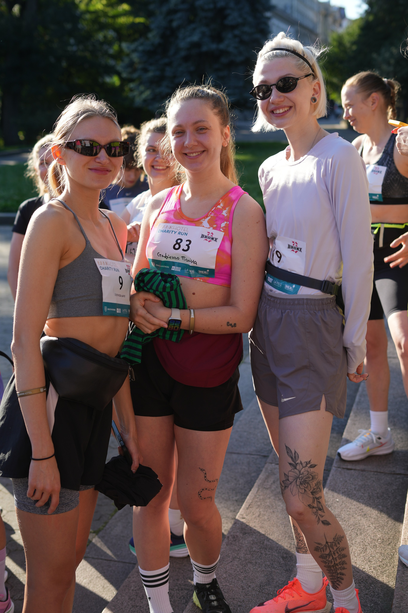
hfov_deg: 27.0
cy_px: 306
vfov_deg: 39.6
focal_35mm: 50
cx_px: 204
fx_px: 850
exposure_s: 1/400
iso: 100
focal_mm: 50
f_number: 3.5
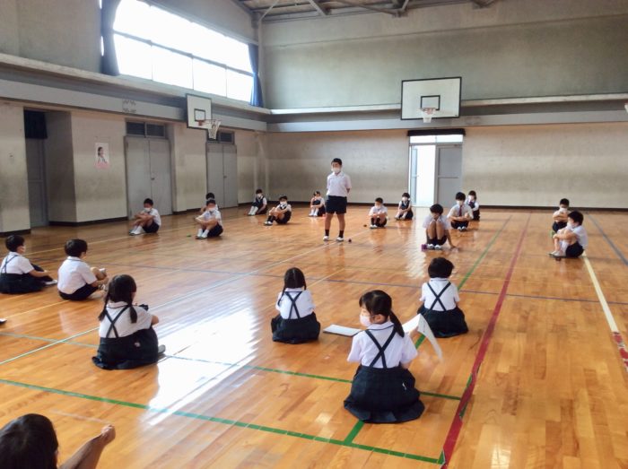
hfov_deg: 56.9
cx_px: 314
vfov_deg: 44.1
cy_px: 234
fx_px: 580
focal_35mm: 32
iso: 32
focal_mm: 3.3
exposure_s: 1/40
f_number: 2.4
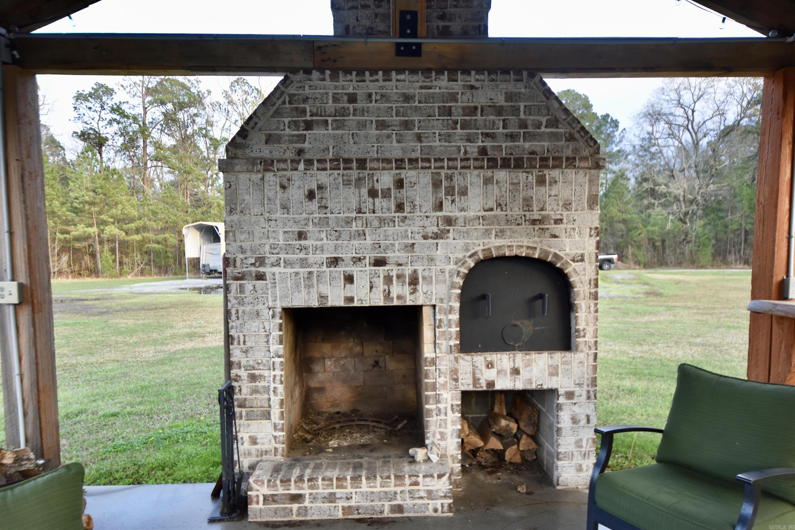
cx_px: 398
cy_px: 265
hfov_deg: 70.4
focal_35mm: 26
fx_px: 563
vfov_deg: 50.4
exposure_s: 1/100
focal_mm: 17
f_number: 5
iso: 400
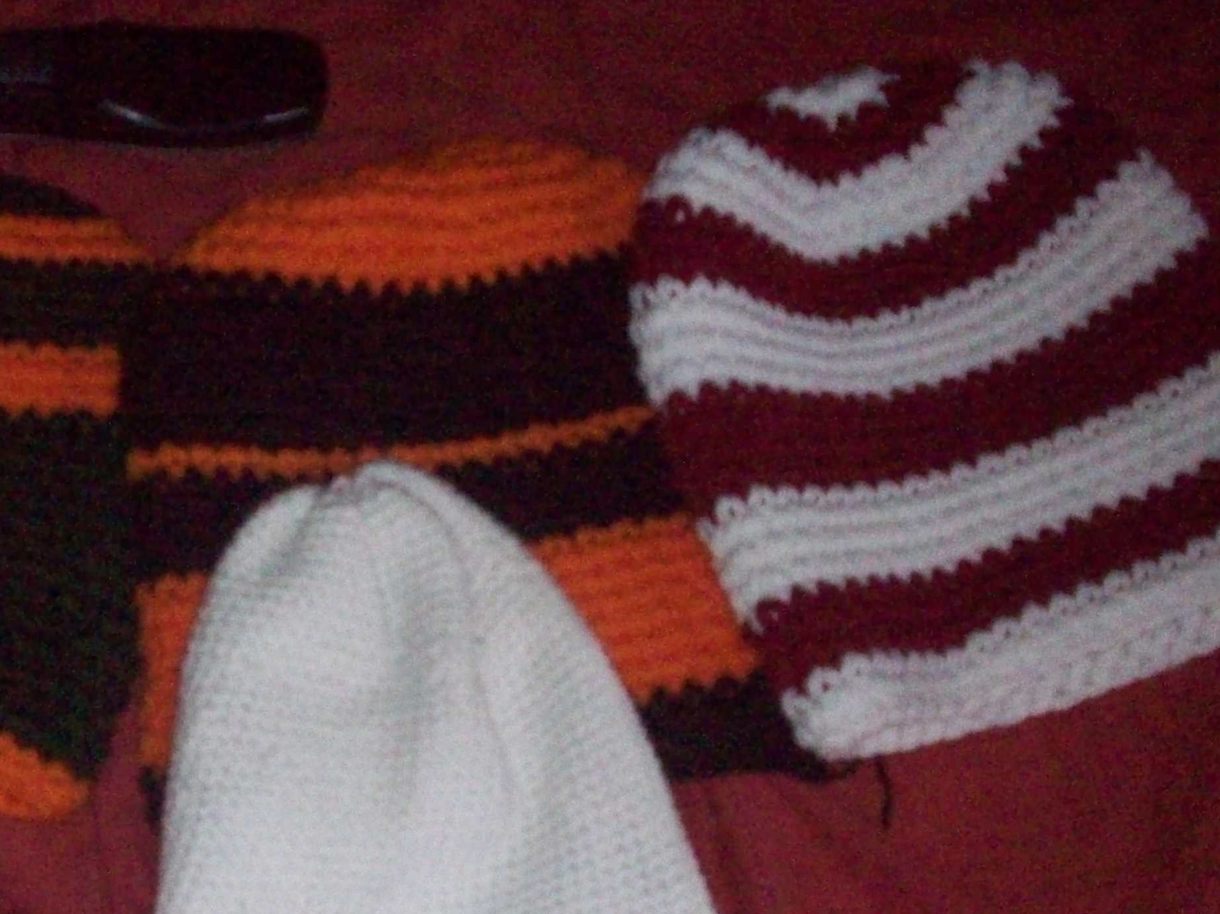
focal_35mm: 61
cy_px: 638
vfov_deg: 23.9
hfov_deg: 31.3
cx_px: 343
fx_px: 2150
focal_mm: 6.2
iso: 800
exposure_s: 1/128
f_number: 2.8
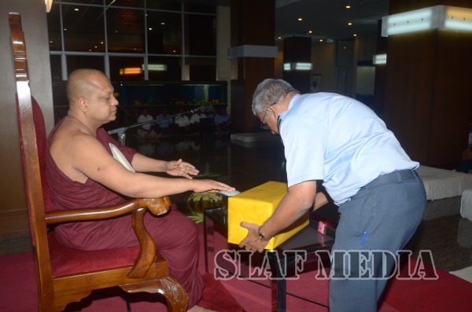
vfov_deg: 43.4
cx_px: 236
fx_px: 392
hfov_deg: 62.0
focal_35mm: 30
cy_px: 156
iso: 400
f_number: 6.3
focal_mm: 20
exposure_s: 1/60
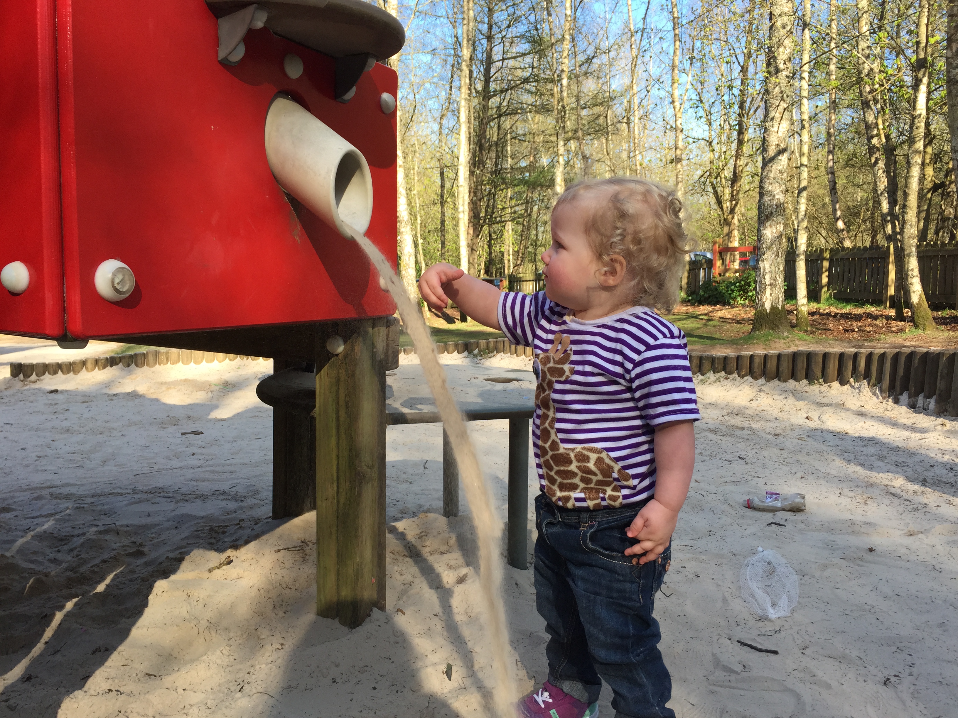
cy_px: 359
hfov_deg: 61.7
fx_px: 803
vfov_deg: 48.2
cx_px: 479
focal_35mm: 29
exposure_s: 1/434
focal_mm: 4.15
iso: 32
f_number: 2.2
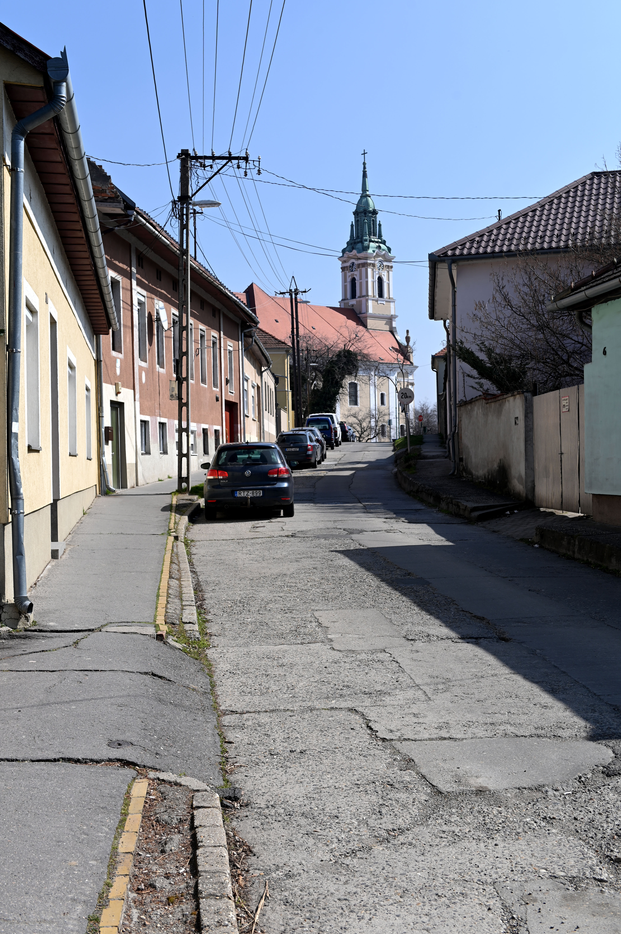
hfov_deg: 31.9
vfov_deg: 46.4
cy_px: 467
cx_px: 310
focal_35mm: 42
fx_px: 1088
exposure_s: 1/160
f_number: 8
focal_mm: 42
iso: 50
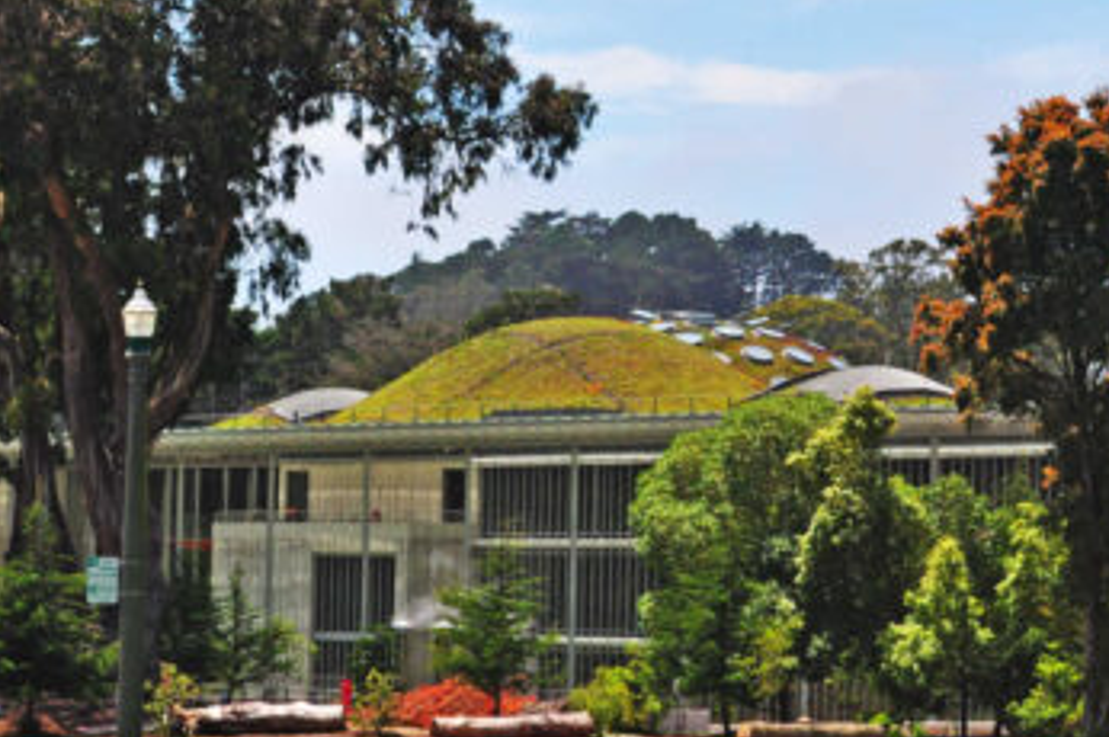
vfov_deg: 7.5
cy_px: 138
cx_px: 1099
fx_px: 5635
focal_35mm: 183
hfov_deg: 11.1
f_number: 11
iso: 200
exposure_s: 1/400
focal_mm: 55
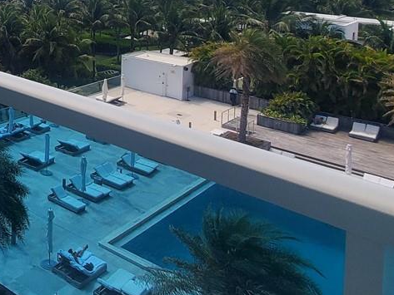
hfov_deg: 35.1
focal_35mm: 44
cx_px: -64
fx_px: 501
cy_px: -36
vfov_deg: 29.4
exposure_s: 1/1484
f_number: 2.2
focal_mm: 1.8
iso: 50
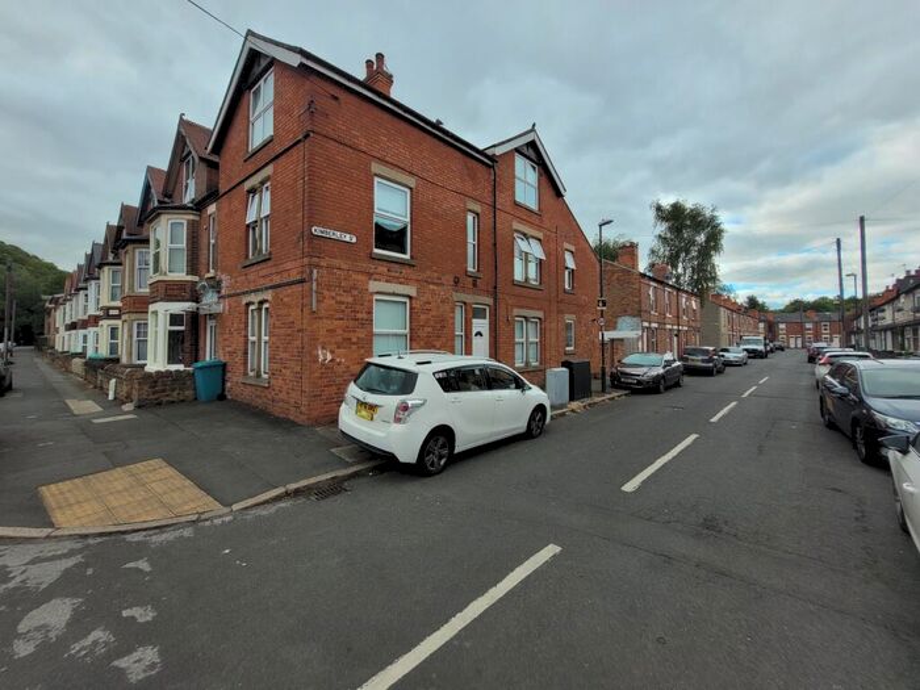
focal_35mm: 13
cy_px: 345
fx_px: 346
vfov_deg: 89.9
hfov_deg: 106.2
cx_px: 460
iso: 40
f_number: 2.2
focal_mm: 1.74
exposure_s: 1/476
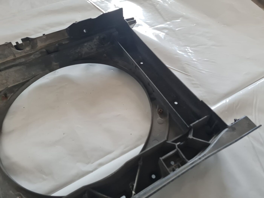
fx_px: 198
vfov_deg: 53.1
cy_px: 99
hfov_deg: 67.3
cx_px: 132
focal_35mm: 26
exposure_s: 1/100
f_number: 1.8
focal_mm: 5.4
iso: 250
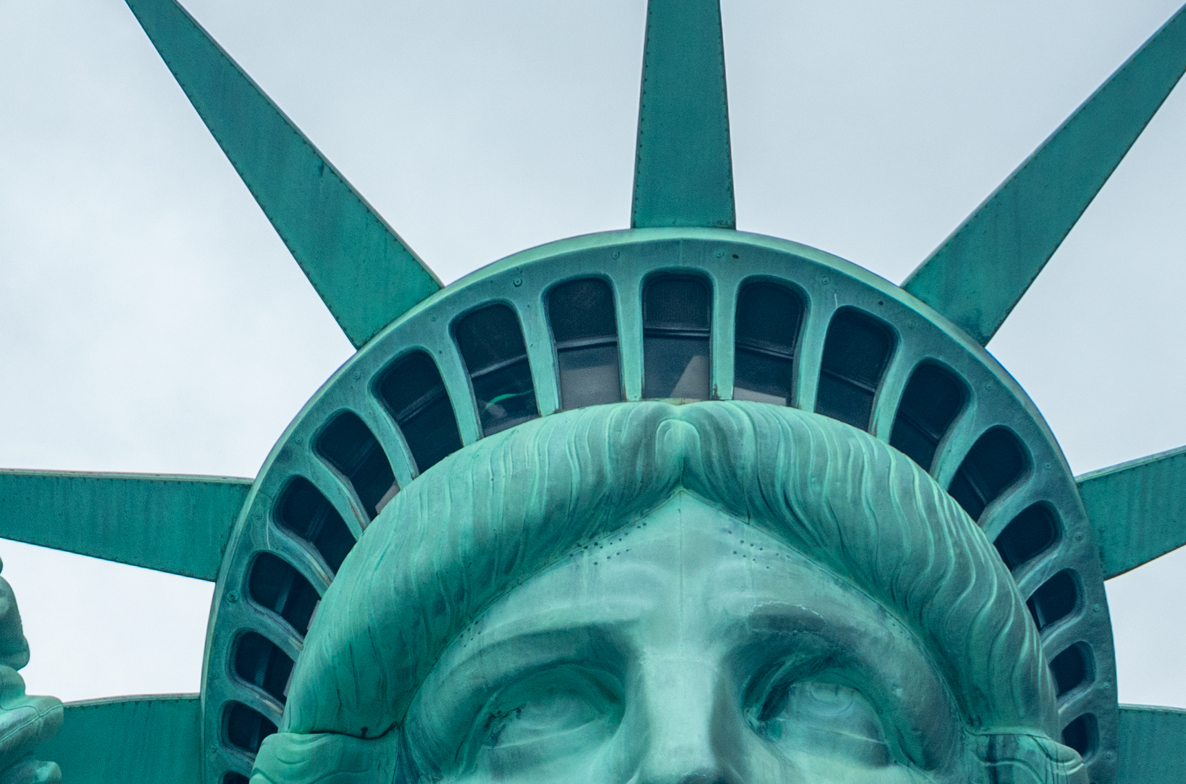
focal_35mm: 787
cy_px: 627
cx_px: 436
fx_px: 25859
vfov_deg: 1.7
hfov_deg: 2.6
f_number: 11
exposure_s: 1/160
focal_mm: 200
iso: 100
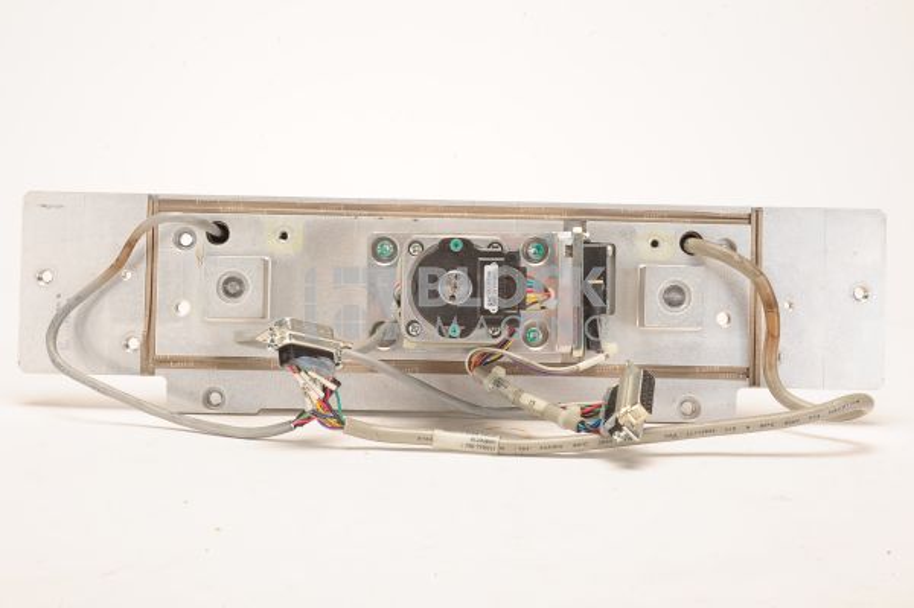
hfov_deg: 39.6
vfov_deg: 26.9
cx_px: 457
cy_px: 304
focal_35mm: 50
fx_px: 1268
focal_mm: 50
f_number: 16
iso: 320
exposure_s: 1/125
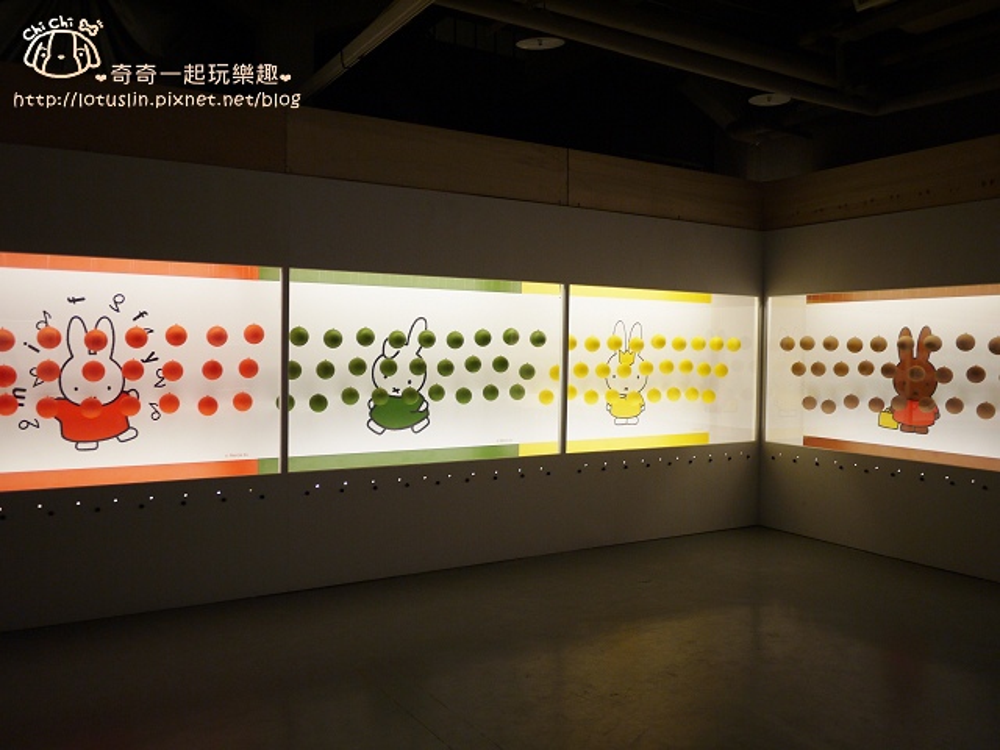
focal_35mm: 28
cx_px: 500
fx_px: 809
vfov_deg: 49.7
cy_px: 375
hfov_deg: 63.4
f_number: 2.5
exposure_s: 1/60
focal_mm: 14
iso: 125
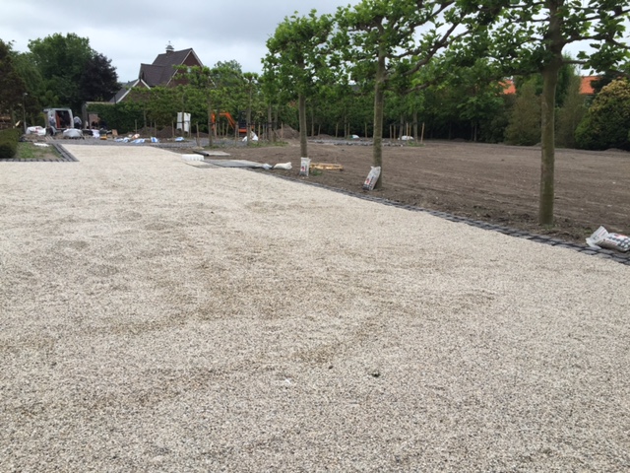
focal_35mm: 29
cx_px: 315
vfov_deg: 48.2
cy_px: 236
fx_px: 528
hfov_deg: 61.7
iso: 32
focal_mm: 4.15
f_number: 2.2
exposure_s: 1/262
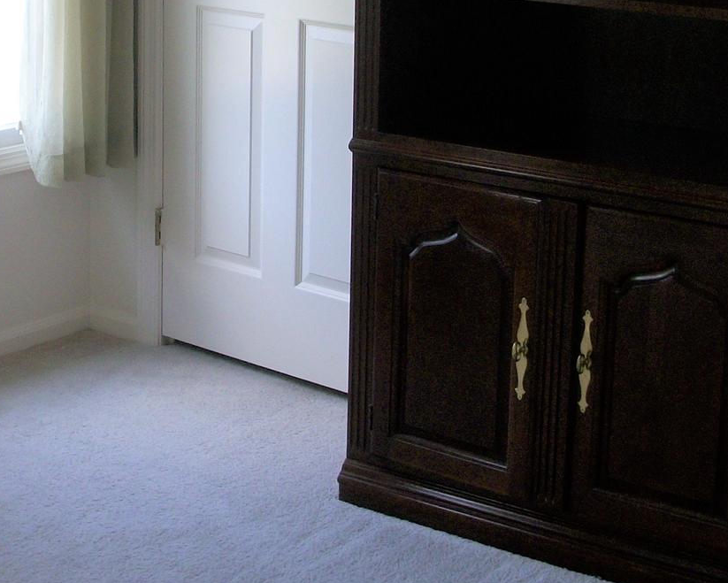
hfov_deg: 22.3
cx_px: 175
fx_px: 1832
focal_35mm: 85
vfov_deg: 17.8
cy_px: 55
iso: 80
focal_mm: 6.3
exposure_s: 1/50
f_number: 3.1
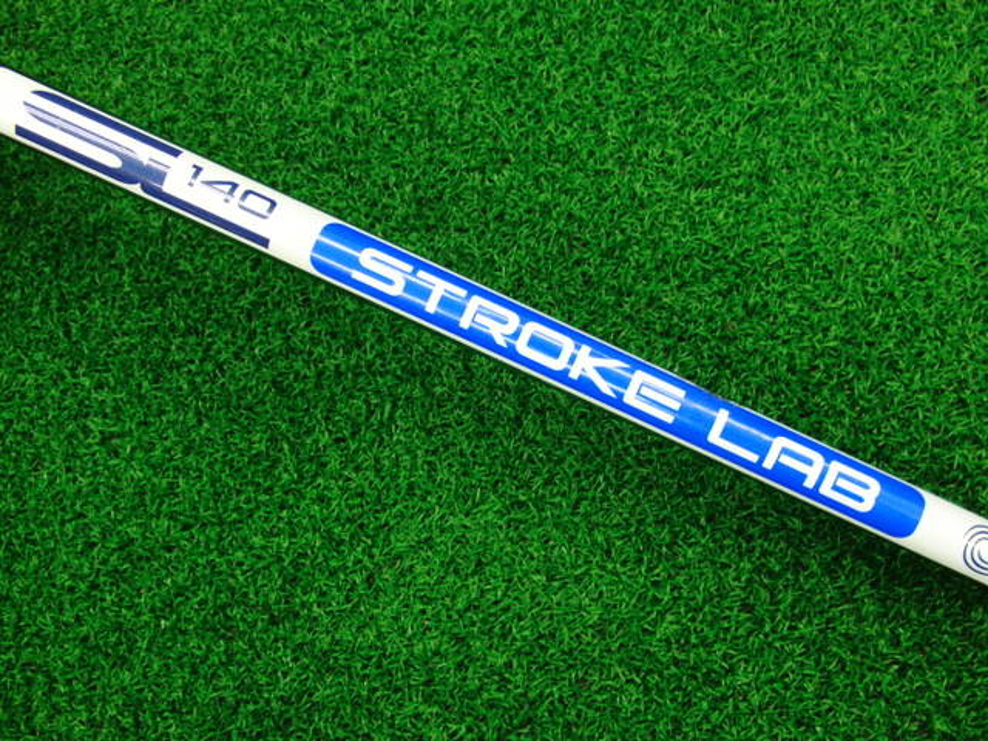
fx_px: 1056
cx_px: 494
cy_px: 370
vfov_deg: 38.7
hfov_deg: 50.1
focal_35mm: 37
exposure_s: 1/40
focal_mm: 6.42
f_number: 3.6
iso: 400
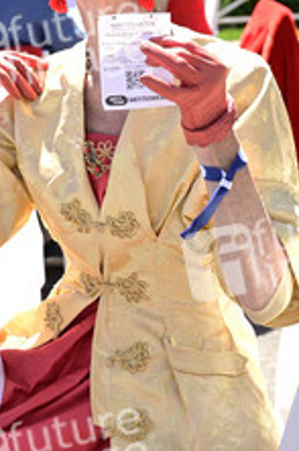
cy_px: 152
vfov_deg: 30.8
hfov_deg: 20.8
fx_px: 814
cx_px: 102
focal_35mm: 65
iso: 100
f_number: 4.5
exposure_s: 1/200
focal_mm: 36
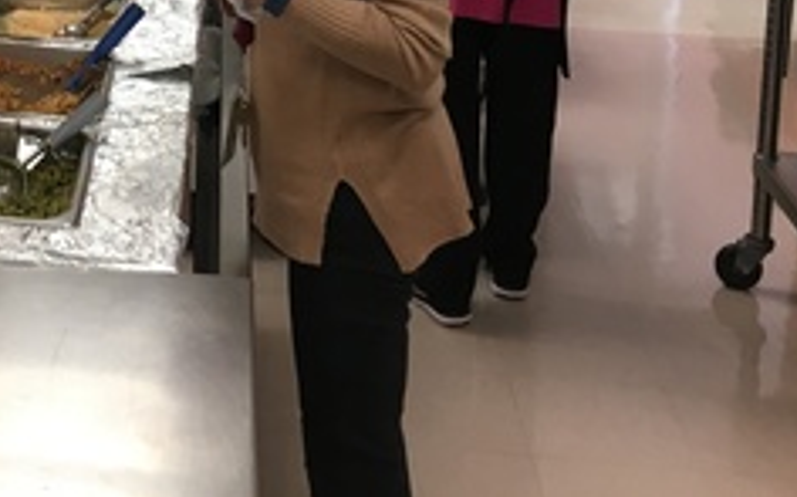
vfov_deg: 16.5
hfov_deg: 27.2
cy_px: -206
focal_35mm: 73
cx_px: 71
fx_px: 1584
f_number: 2.2
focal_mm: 4.15
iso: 50
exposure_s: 1/30
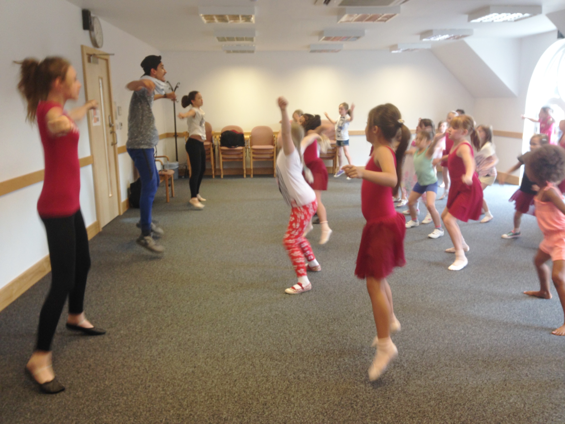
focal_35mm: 33
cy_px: 212
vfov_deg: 42.9
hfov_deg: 55.4
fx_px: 539
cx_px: 282
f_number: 2.4
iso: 50
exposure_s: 1/24
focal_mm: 4.12
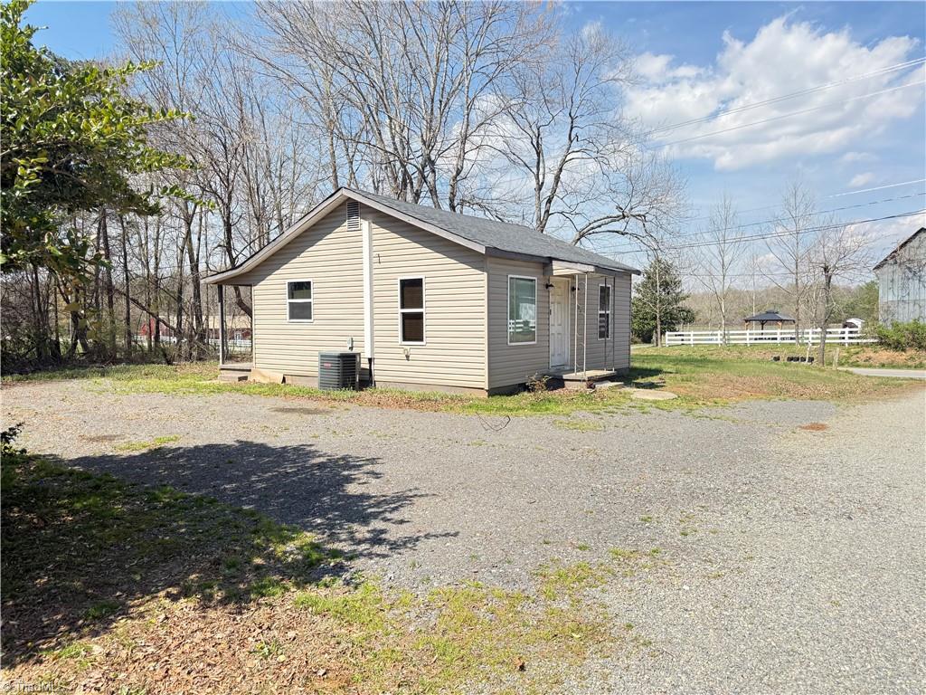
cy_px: 348
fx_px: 642
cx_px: 463
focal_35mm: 24
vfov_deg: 56.8
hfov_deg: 71.6
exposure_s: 1/2370
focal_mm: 6.76
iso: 100
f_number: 1.78
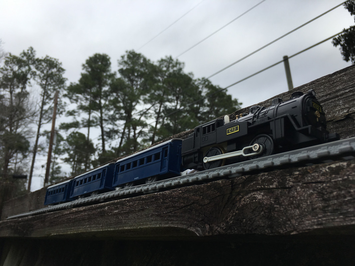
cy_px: 133
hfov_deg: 61.7
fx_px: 297
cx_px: 178
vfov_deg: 48.2
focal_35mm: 29
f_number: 2.2
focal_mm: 4.15
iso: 25
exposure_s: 1/1350
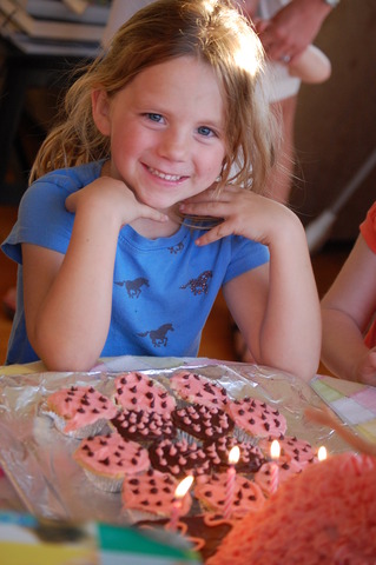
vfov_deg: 24.6
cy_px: 282
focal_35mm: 82
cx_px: 188
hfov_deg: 16.5
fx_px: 1295
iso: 800
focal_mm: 55
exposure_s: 1/100
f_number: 4
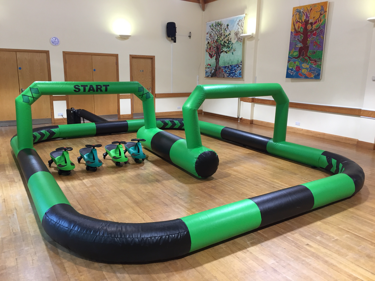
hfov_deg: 61.7
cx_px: 188
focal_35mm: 29
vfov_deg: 48.2
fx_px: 314
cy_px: 140
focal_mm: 4.15
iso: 125
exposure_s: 1/33
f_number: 2.2
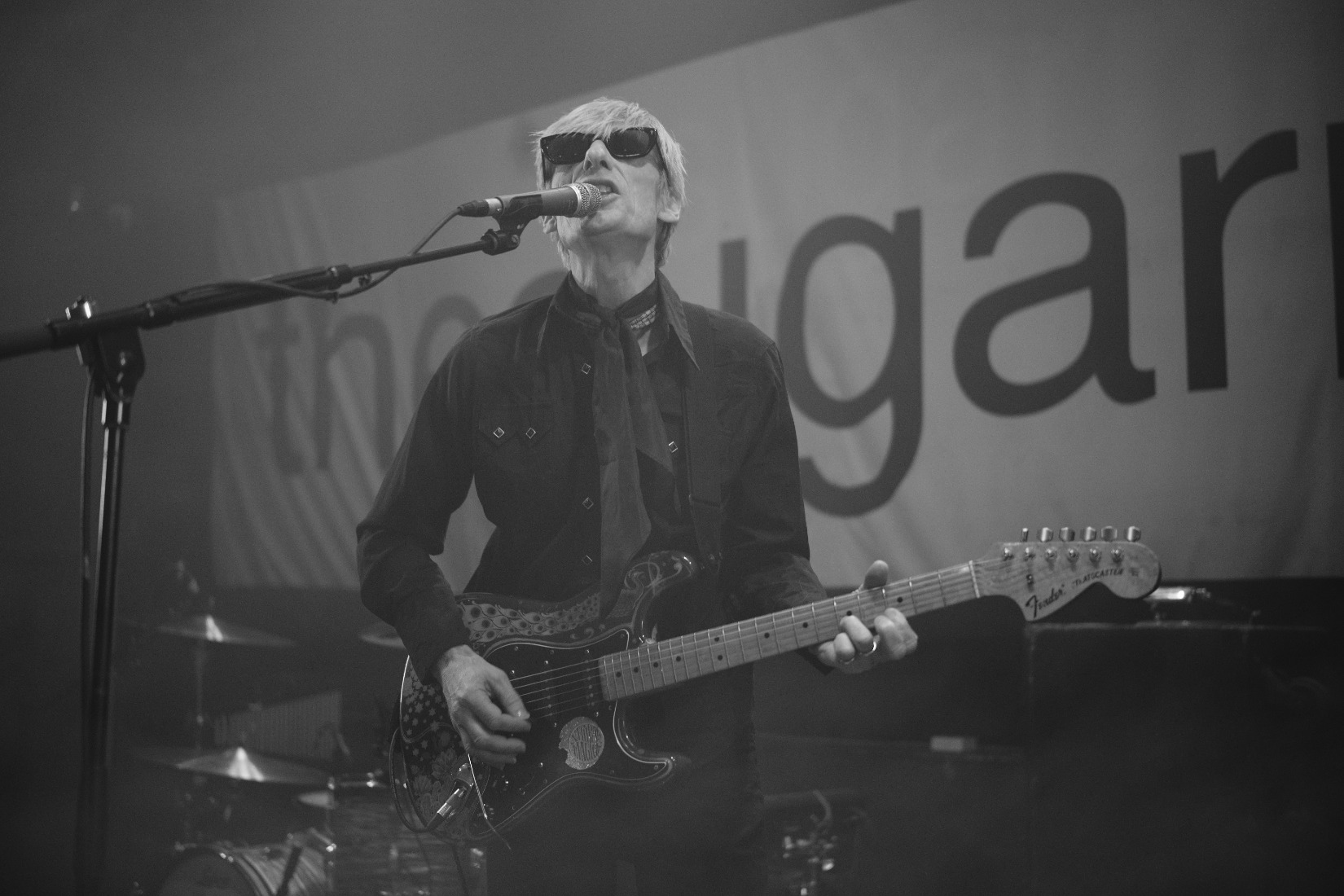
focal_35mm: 40
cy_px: 448
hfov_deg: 47.9
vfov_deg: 33.0
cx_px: 672
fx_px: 1512
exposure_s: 1/100
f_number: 1.2
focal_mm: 27
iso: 500
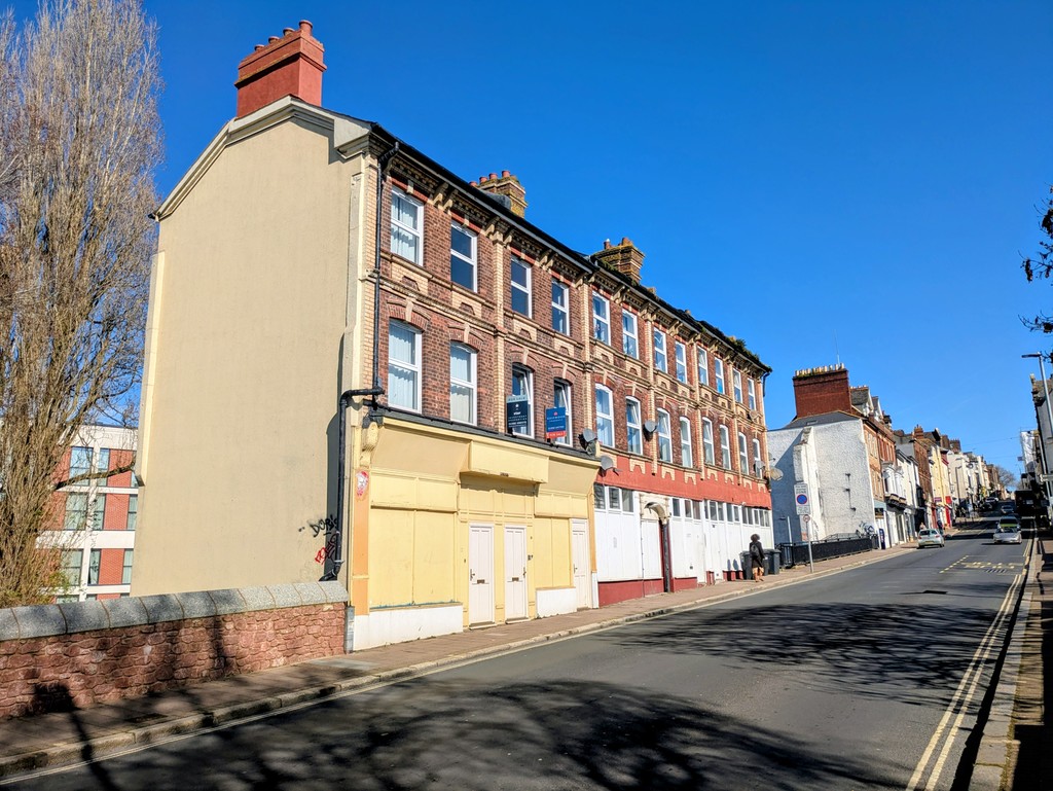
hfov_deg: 69.4
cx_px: 526
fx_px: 761
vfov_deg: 54.9
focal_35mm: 25
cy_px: 396
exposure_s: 1/3378
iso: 50
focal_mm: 5.43
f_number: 1.89
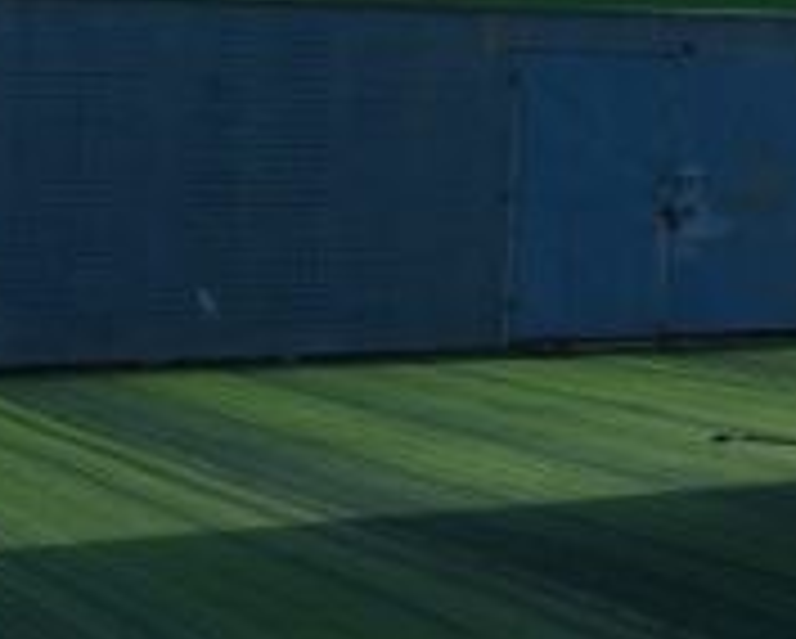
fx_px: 3066
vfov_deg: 11.7
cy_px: -124
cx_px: 2235
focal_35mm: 130
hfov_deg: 10.9
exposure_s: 1/400
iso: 100
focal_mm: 16
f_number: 8
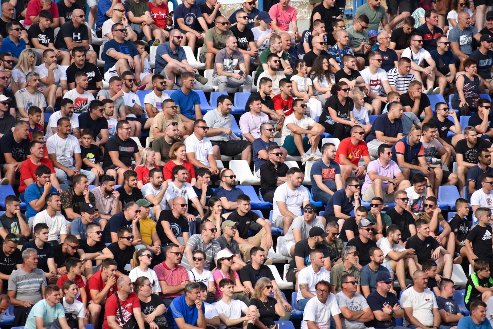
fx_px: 4519
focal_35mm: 330
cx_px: 246
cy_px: 164
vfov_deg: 4.2
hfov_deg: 6.2
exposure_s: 1/640
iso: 200
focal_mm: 220
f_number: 5.6
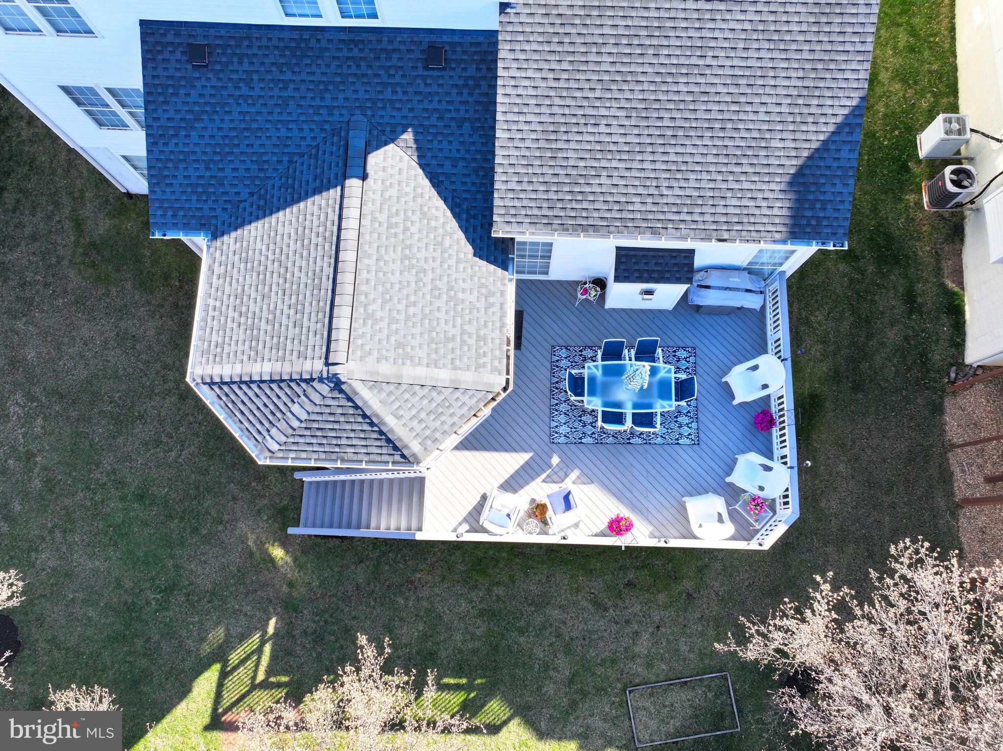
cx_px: 502
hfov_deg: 71.6
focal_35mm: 24
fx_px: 695
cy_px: 376
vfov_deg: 56.8
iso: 190
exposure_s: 1/500
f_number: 2.8
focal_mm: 12.3
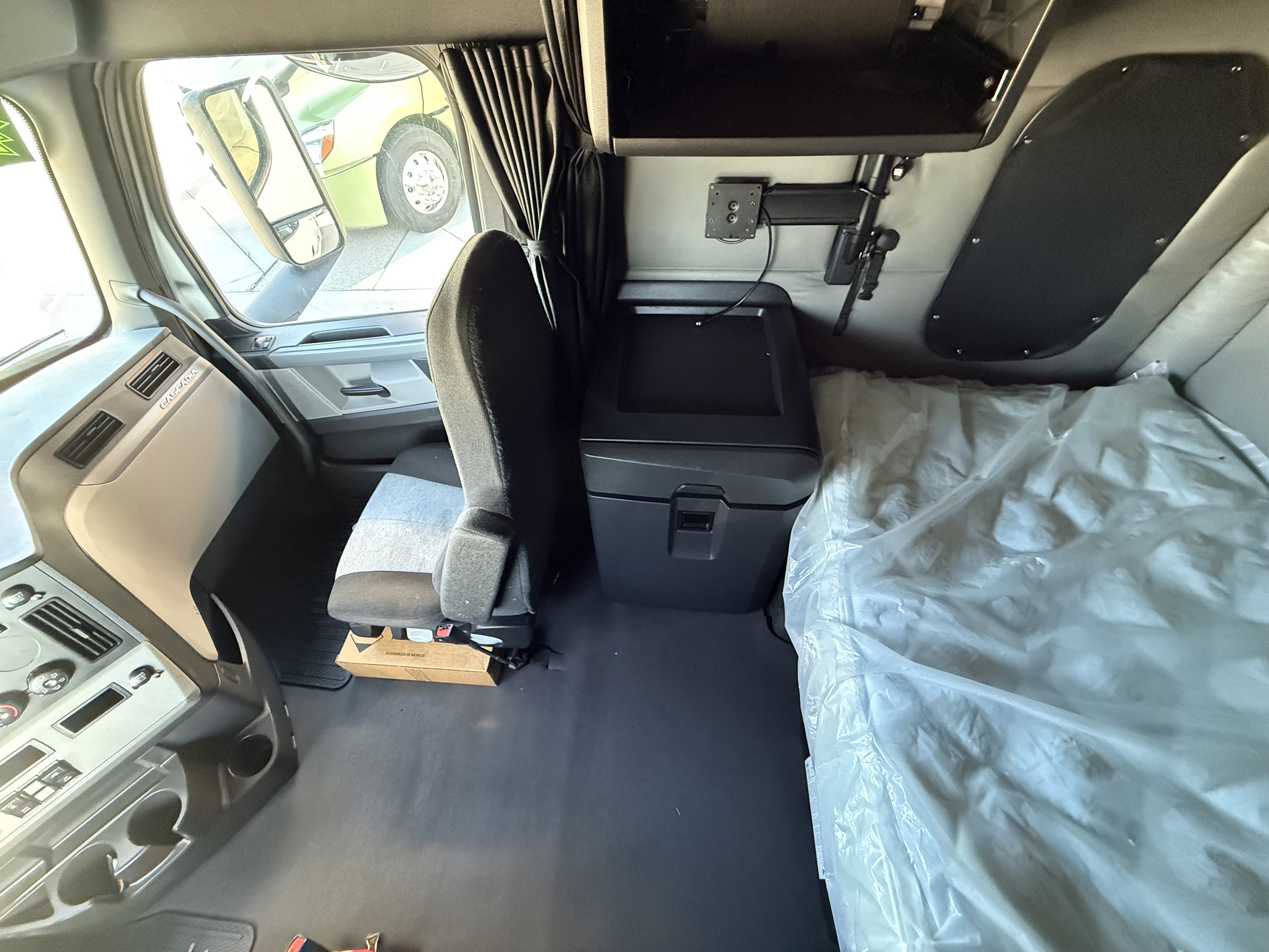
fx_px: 513
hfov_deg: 102.1
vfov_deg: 85.7
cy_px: 476
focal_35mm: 14
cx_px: 634
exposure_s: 1/60
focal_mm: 2.22
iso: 1000
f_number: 2.2
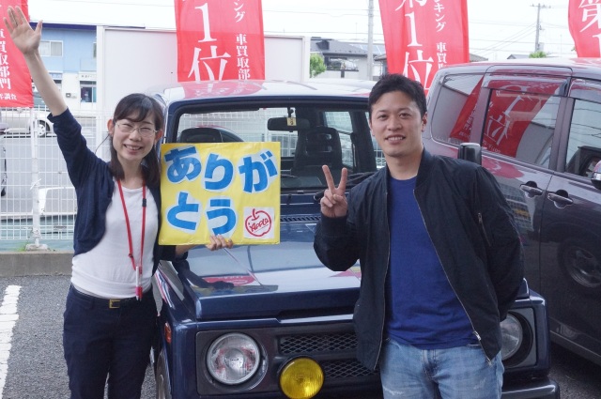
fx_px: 875
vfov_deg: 25.7
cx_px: 300
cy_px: 200
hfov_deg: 37.9
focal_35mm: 52
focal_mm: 35
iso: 1600
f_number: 9
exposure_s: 1/1250
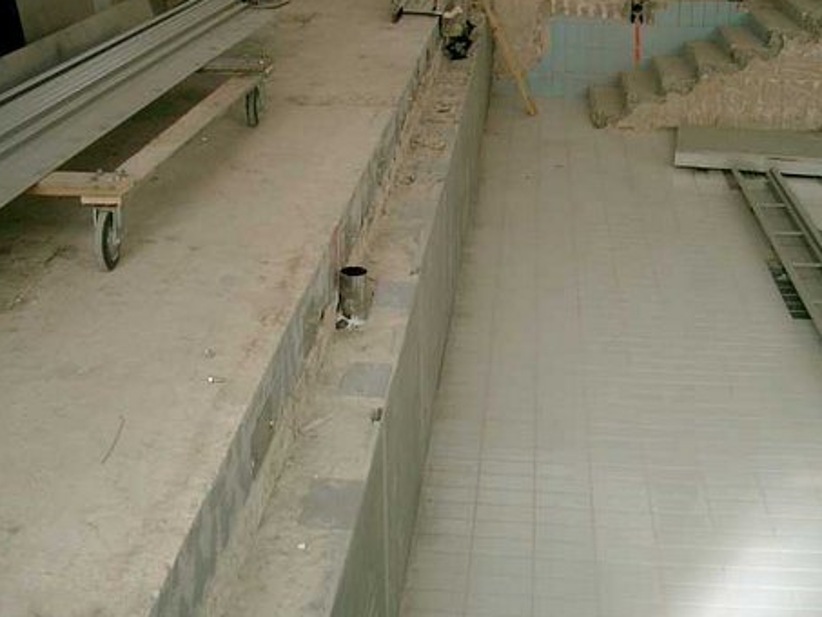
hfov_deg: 38.9
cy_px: 218
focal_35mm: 49
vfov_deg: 29.5
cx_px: 412
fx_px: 1164
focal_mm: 7.6
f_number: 2.6
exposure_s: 1/100
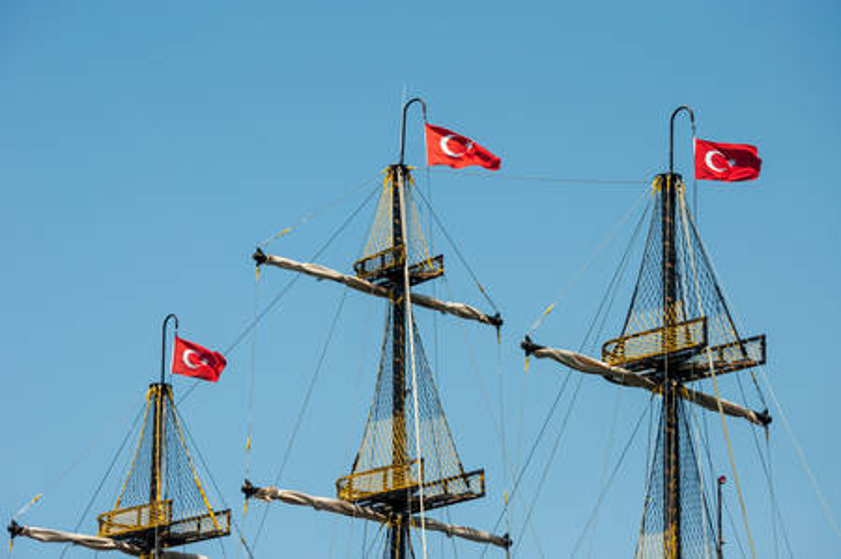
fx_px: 2975
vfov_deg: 10.7
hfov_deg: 16.1
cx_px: 420
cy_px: 280
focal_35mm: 128
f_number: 7.1
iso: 200
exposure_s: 1/1000
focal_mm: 85
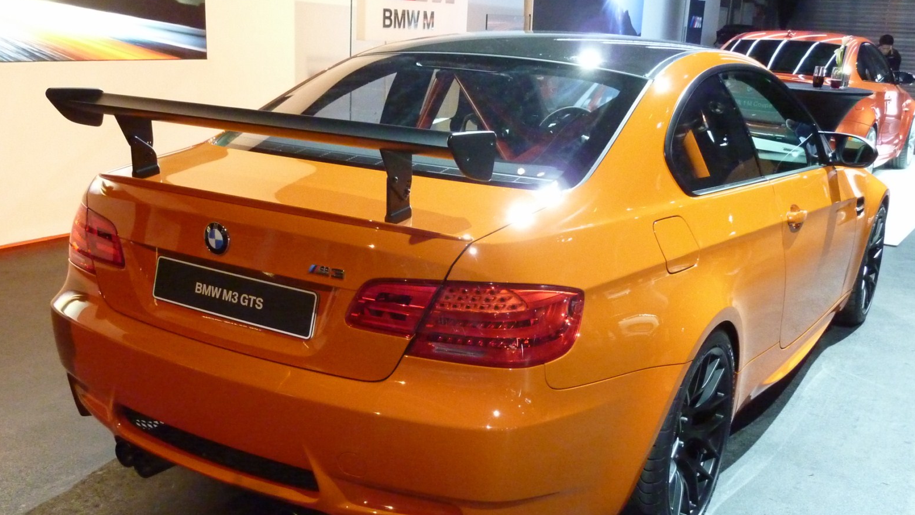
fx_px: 946
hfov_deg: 51.6
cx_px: 456
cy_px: 333
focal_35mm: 39
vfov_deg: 30.3
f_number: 3.5
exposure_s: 1/50
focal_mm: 5.7
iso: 800
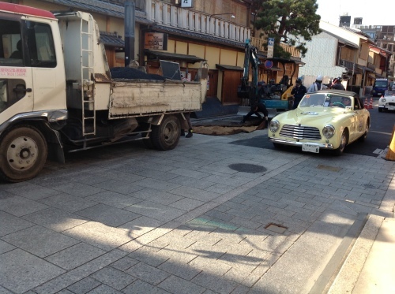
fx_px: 399
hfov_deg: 52.7
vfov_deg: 40.6
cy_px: 147
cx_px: 198
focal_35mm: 35
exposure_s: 1/426
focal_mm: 4.28
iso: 50
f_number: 2.4
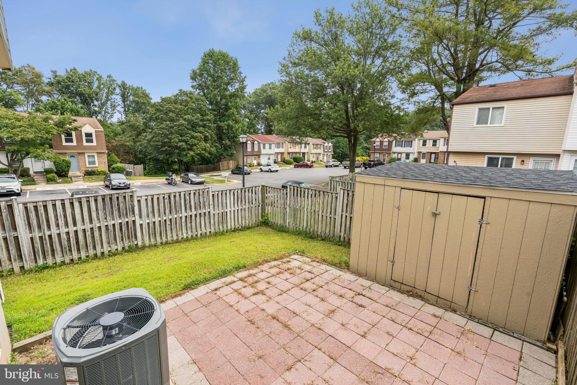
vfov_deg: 73.7
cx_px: 288
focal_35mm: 16
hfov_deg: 96.7
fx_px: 256
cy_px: 192
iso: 320
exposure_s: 1/200
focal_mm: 16
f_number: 10
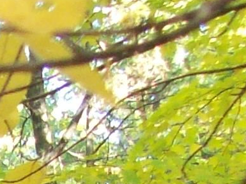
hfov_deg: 7.0
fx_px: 1891
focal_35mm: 266
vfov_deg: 5.2
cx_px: -333
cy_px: 640
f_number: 2.7
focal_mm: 6
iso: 200
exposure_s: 1/64
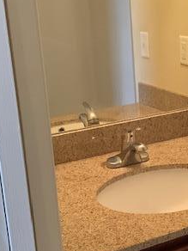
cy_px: 133
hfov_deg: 21.2
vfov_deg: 28.6
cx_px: 167
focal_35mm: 68
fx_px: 492
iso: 200
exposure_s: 1/60
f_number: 2.4
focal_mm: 3.3
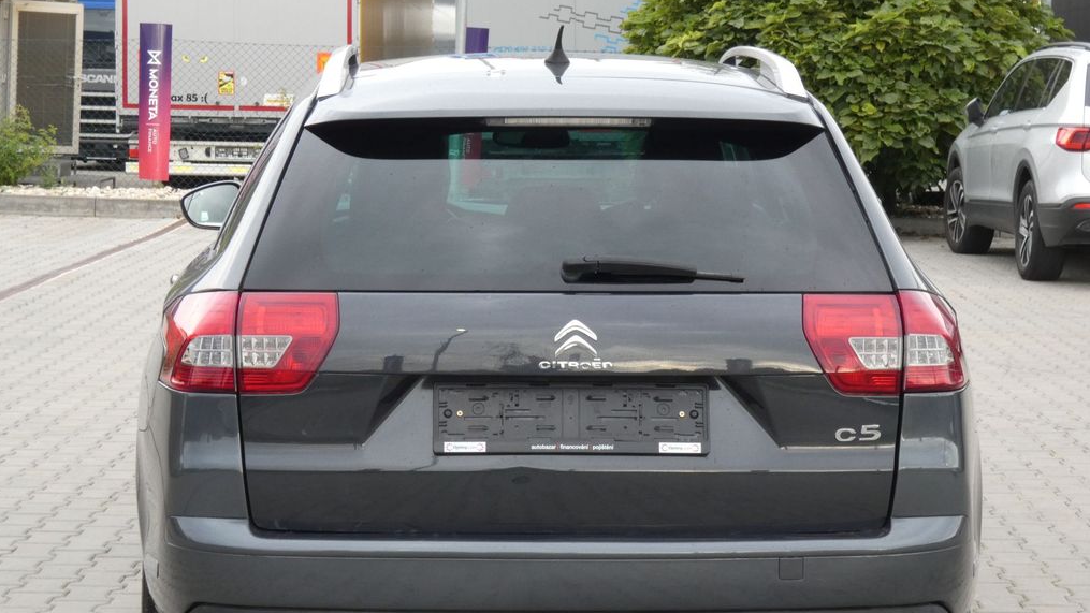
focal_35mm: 89
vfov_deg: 13.6
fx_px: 2572
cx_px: 542
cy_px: 355
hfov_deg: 23.9
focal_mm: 14.5
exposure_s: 1/80
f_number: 5.6
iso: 250
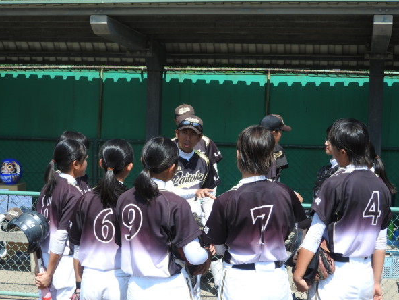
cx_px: 200
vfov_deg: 20.7
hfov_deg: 27.4
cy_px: 151
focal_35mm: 71
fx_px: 818
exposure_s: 1/500
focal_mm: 12.5
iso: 100
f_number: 4.5
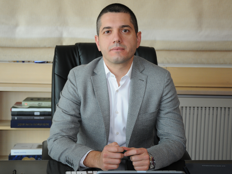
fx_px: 416
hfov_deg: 31.2
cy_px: 87
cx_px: 108
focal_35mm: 62
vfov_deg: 23.6
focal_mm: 38
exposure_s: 1/200
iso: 640
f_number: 4.5
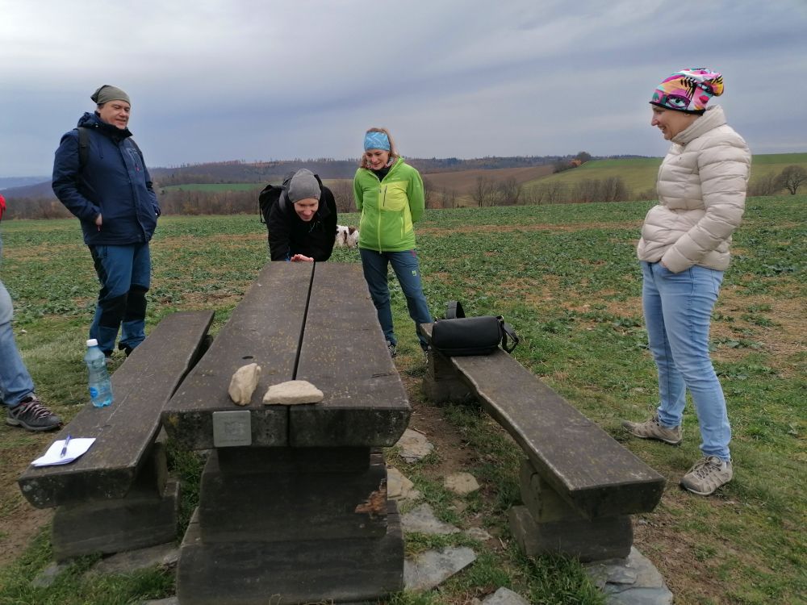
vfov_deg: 51.4
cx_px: 404
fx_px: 629
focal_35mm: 27
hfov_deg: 65.3
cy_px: 302
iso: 50
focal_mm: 4.75
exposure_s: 1/482
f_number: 1.8
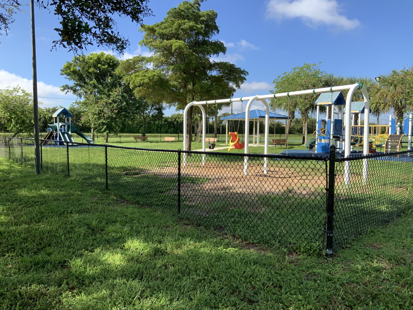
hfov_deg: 61.7
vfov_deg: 48.2
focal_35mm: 29
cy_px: 155
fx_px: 346
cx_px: 206
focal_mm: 3
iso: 16
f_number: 1.8
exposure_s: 1/1015
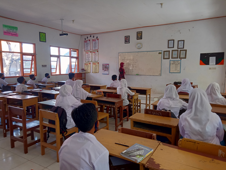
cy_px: 85
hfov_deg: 67.3
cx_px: 113
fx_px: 170
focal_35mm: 26
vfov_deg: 53.1
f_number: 2.2
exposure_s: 1/33.3
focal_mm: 3.46
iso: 161
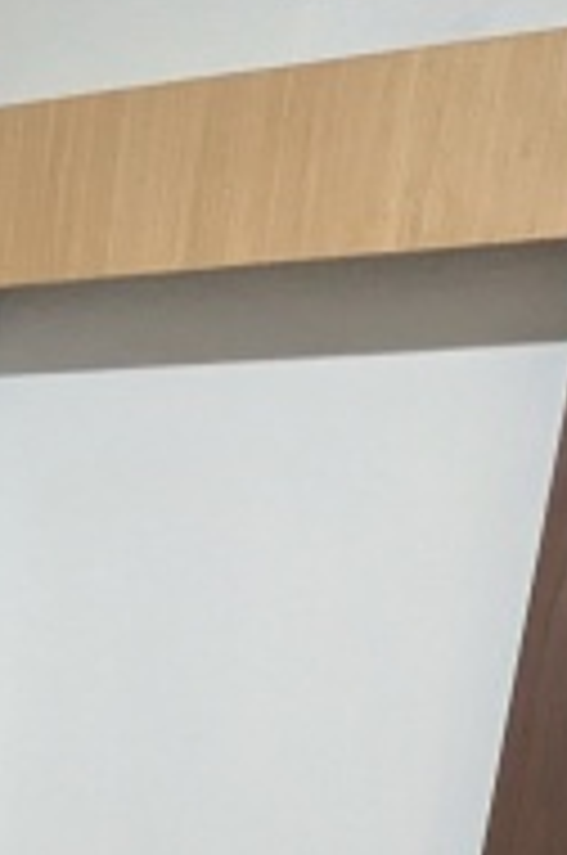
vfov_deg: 18.0
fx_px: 2039
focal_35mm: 86
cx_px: -376
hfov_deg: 14.4
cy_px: 1602
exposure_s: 1/50
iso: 489
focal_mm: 2.35
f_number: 2.2
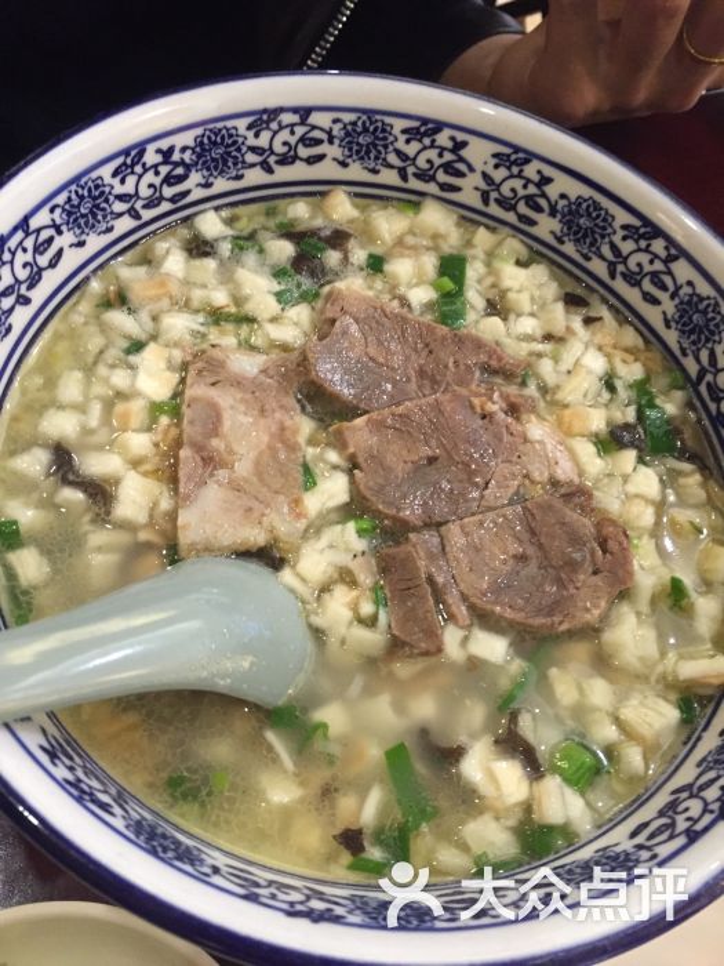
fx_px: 809
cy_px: 483
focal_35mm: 29
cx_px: 362
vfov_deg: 61.7
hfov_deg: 48.2
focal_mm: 4.15
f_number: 2.2
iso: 250
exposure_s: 1/17
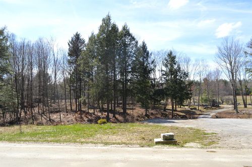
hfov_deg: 67.4
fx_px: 189
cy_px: 84
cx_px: 126
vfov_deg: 47.8
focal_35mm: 27
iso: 100
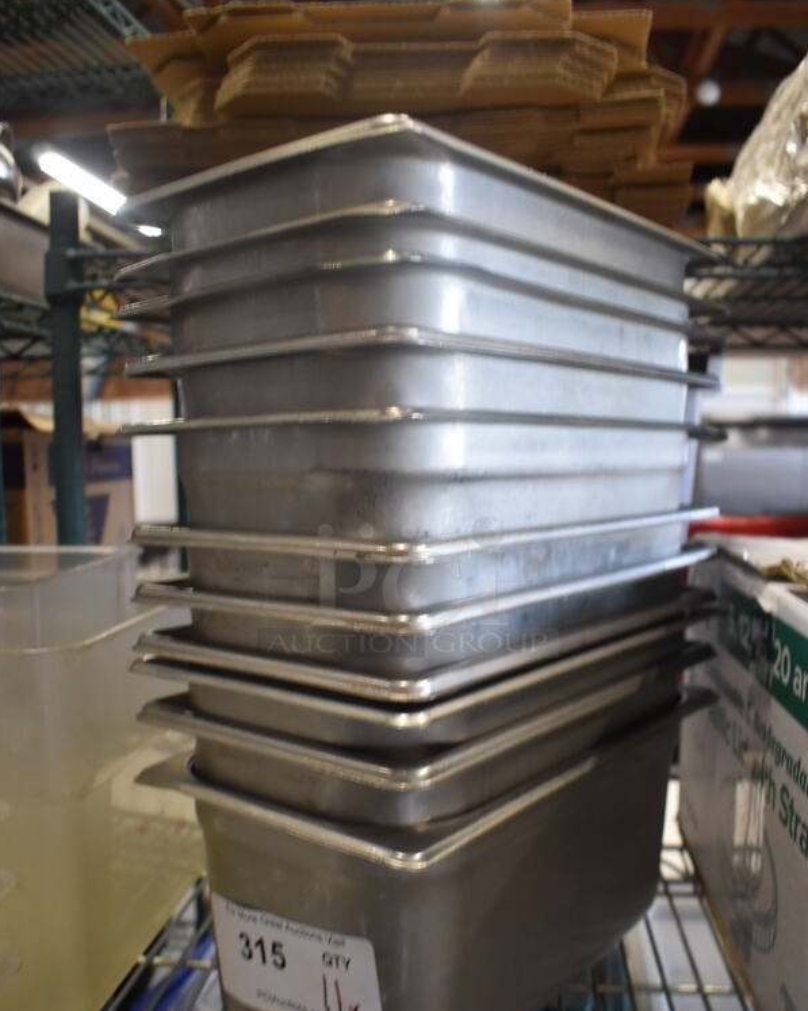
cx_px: 409
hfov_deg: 47.1
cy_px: 587
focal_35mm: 31
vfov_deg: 56.9
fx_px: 927
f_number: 4.5
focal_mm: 18
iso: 800
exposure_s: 1/60
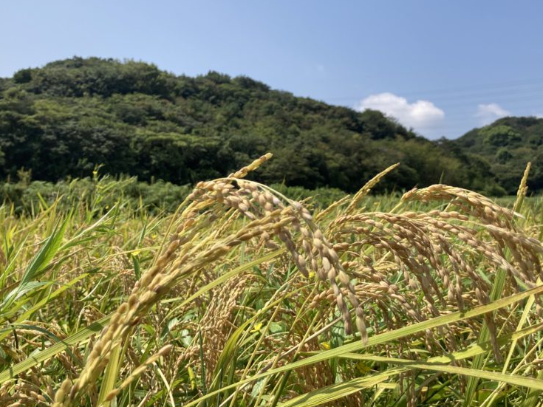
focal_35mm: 39
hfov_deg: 47.8
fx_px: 612
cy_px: 185
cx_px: 306
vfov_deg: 36.8
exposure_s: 1/1600
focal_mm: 3.99
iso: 20
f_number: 1.8
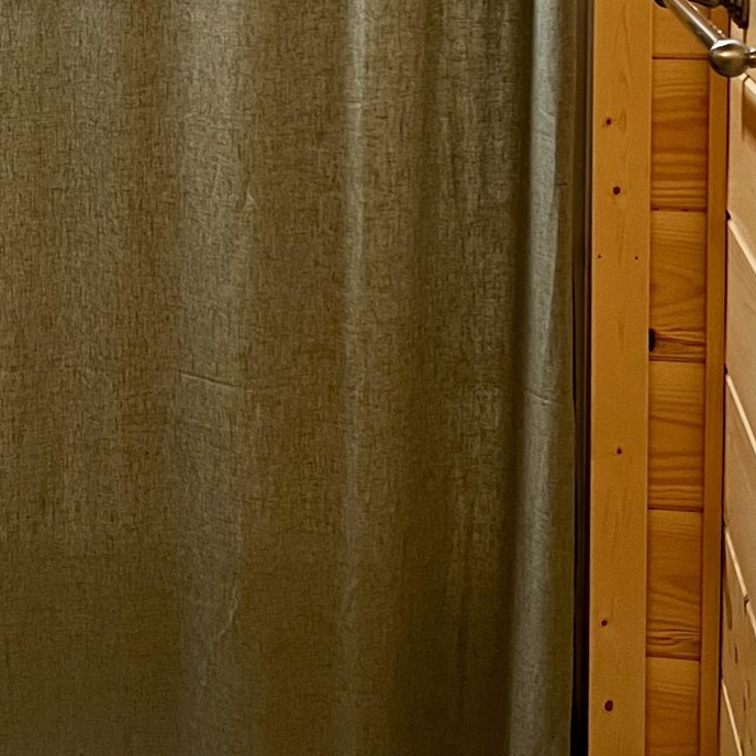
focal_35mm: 77
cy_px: -37
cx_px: 91
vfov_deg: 21.5
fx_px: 1903
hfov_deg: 22.0
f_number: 1.5
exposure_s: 1/60
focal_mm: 5.7
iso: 250
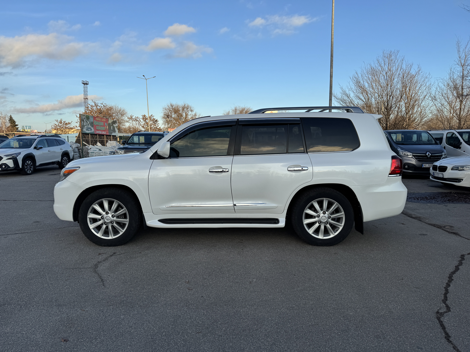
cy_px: 176
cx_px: 235
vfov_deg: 56.8
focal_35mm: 24
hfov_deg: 71.6
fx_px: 326
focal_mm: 6.76
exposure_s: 1/2041
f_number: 1.78
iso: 80
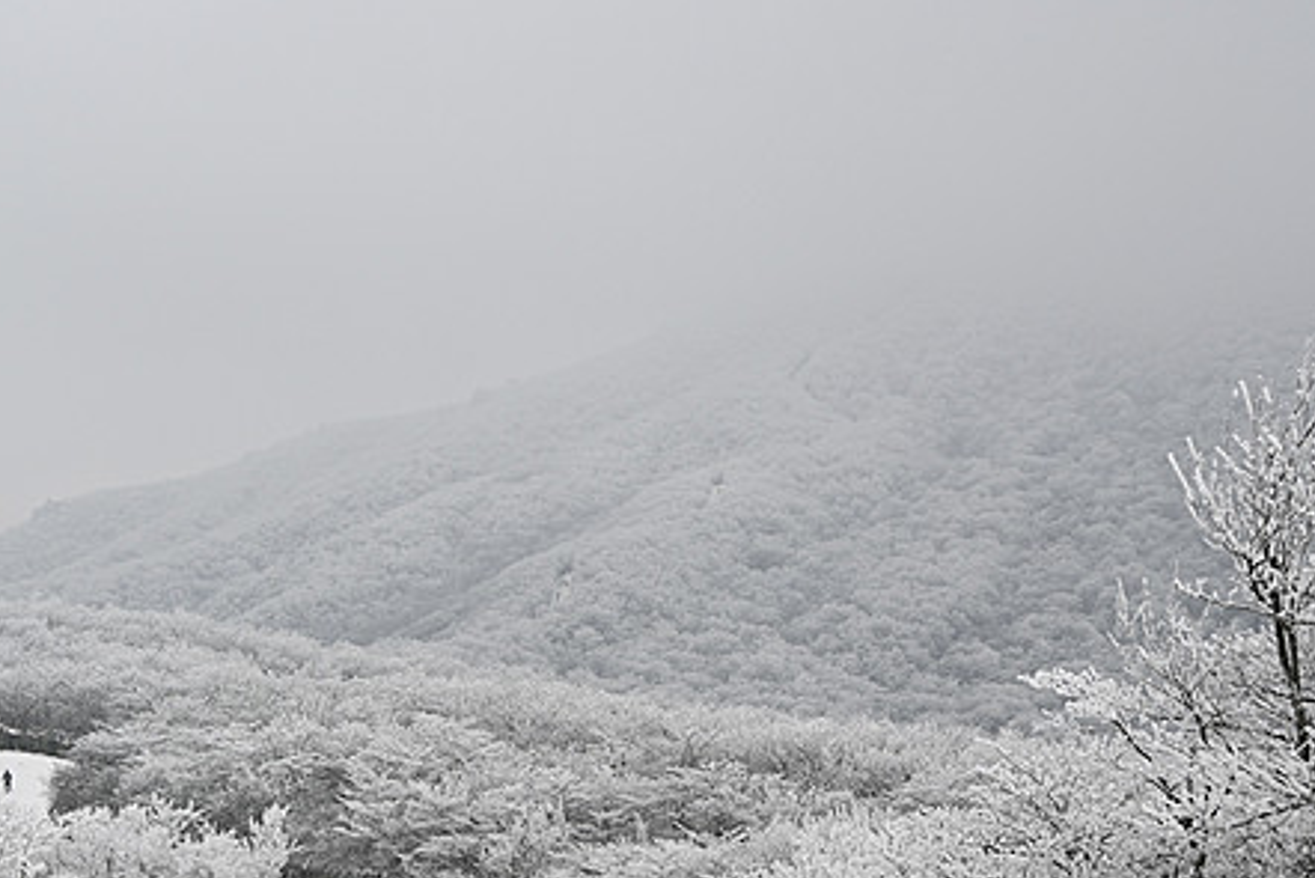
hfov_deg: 26.6
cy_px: 787
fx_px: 2777
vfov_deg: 17.7
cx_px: 500
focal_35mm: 76
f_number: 3.8
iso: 100
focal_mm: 28
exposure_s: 1/640
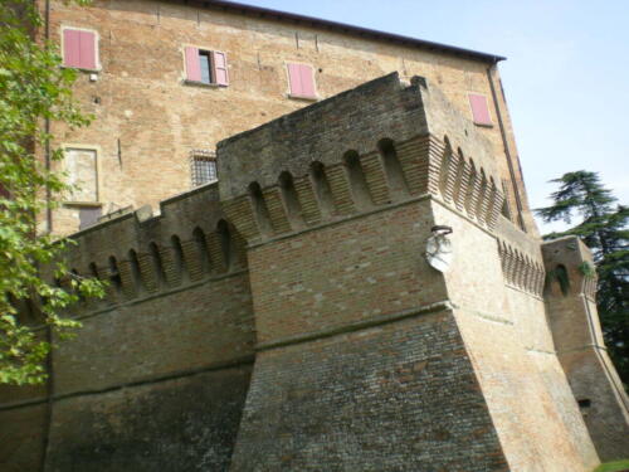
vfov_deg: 37.7
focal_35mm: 38
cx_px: 314
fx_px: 690
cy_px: 236
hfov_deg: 49.0
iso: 50
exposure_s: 1/222
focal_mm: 6.3
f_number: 4.6
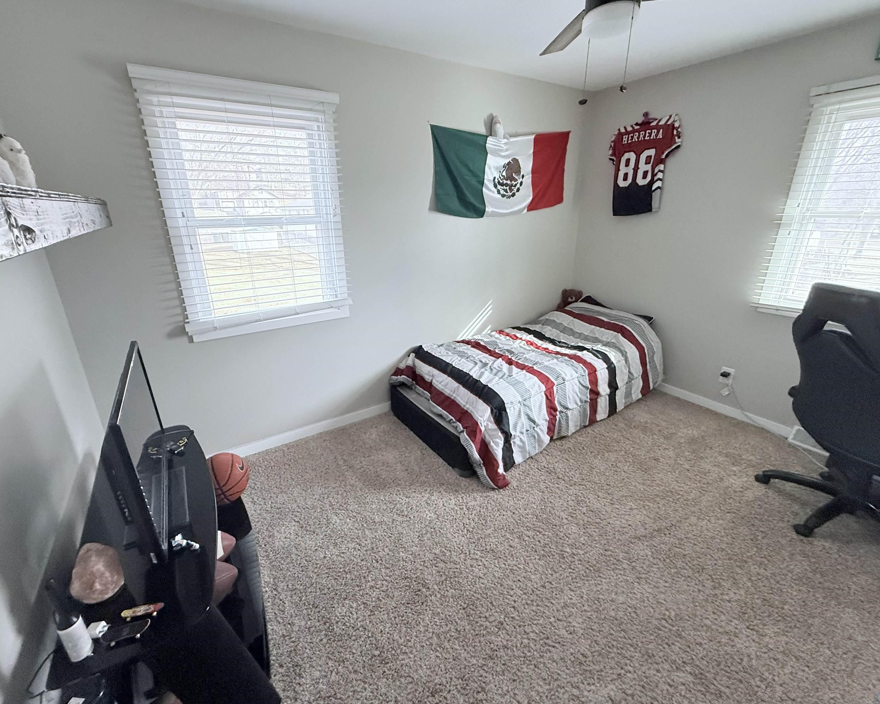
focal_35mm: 15
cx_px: 425
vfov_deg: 84.0
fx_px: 391
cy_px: 343
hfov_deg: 96.8
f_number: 2.2
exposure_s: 1/120
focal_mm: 2.22
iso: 400
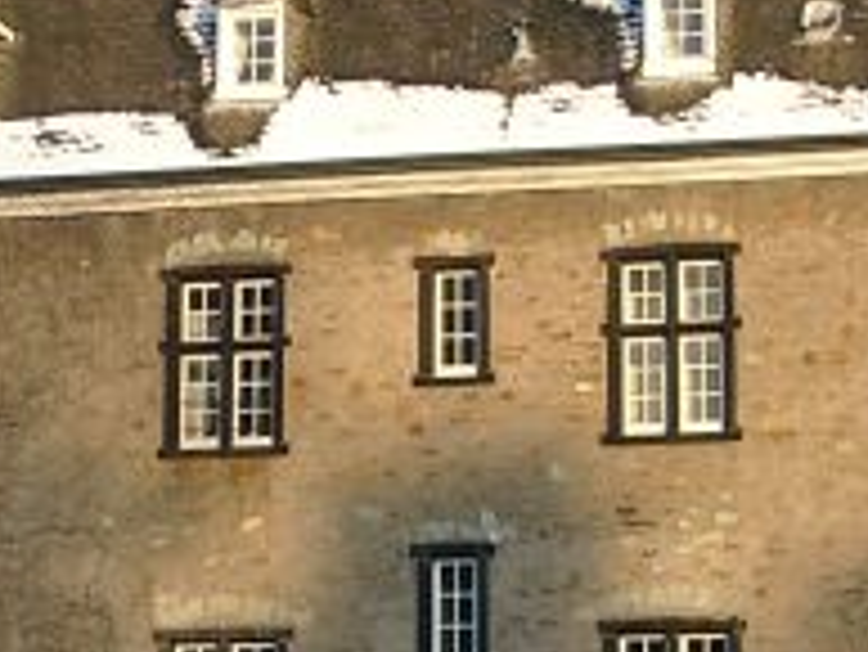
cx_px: 306
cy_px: 279
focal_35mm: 145
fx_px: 3638
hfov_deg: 13.6
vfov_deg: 10.2
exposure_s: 1/258
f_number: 4
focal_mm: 7.39
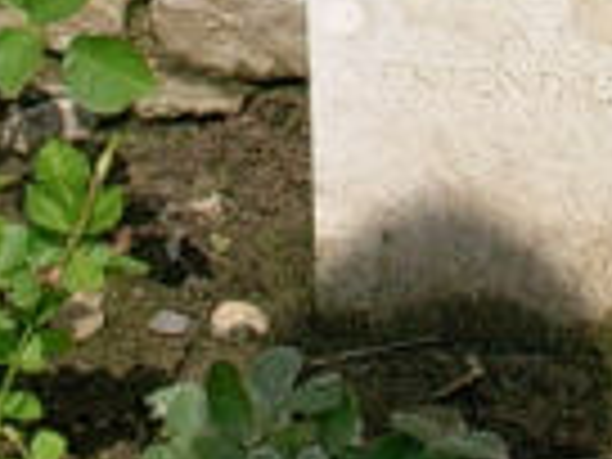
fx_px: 3501
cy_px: -387
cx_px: 364
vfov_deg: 7.3
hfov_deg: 10.0
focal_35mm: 198
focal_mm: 6.7
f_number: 5.8
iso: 70
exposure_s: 1/483
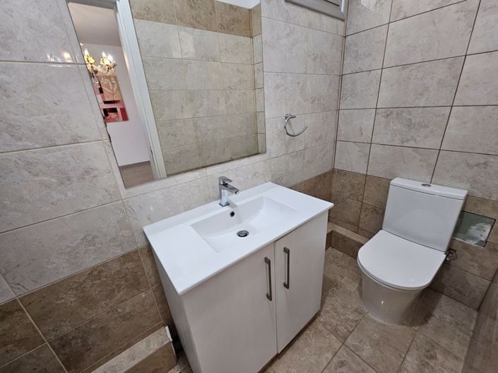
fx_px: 187
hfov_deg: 106.2
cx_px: 249
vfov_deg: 89.9
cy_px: 186
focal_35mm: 13
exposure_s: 1/50
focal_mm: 2.2
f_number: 2.2
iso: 125
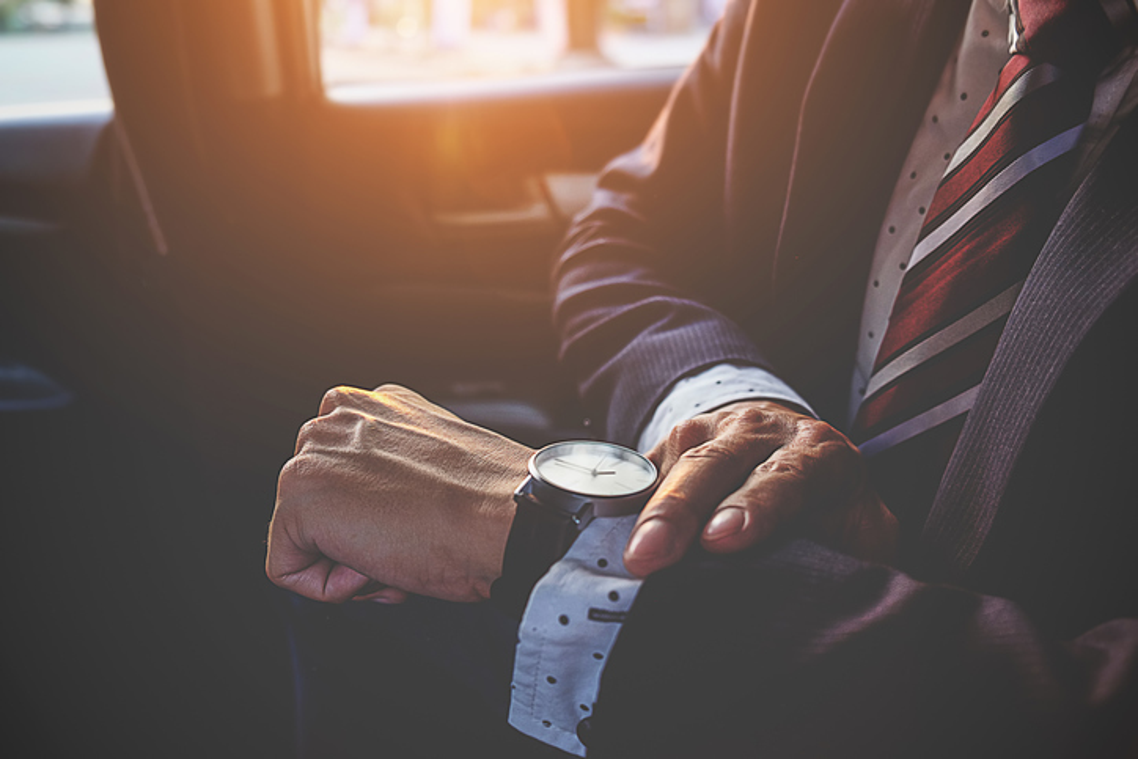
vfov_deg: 40.0
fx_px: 1043
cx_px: 569
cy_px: 380
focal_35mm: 33
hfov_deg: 57.2
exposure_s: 1/125
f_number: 3.2
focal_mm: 22.3
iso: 800
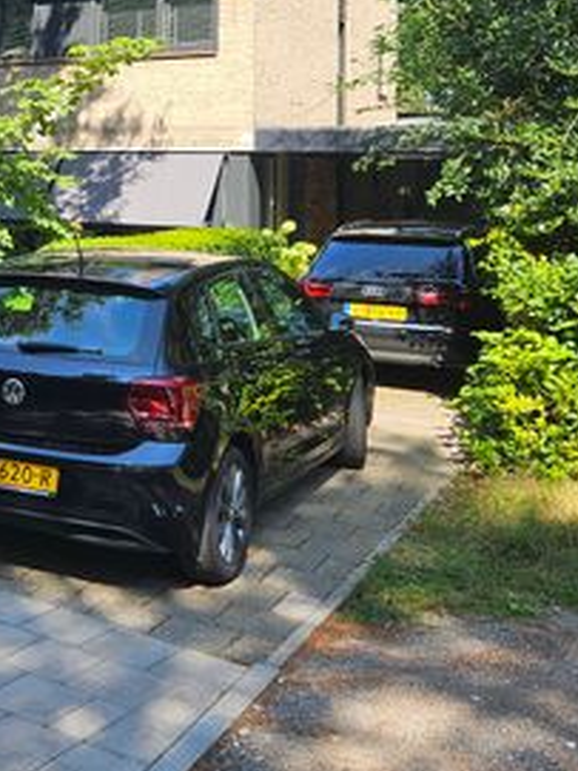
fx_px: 1136
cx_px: 3
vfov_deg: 36.3
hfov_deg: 27.0
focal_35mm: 51
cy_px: 162
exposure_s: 1/511
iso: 25
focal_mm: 5.4
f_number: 1.8
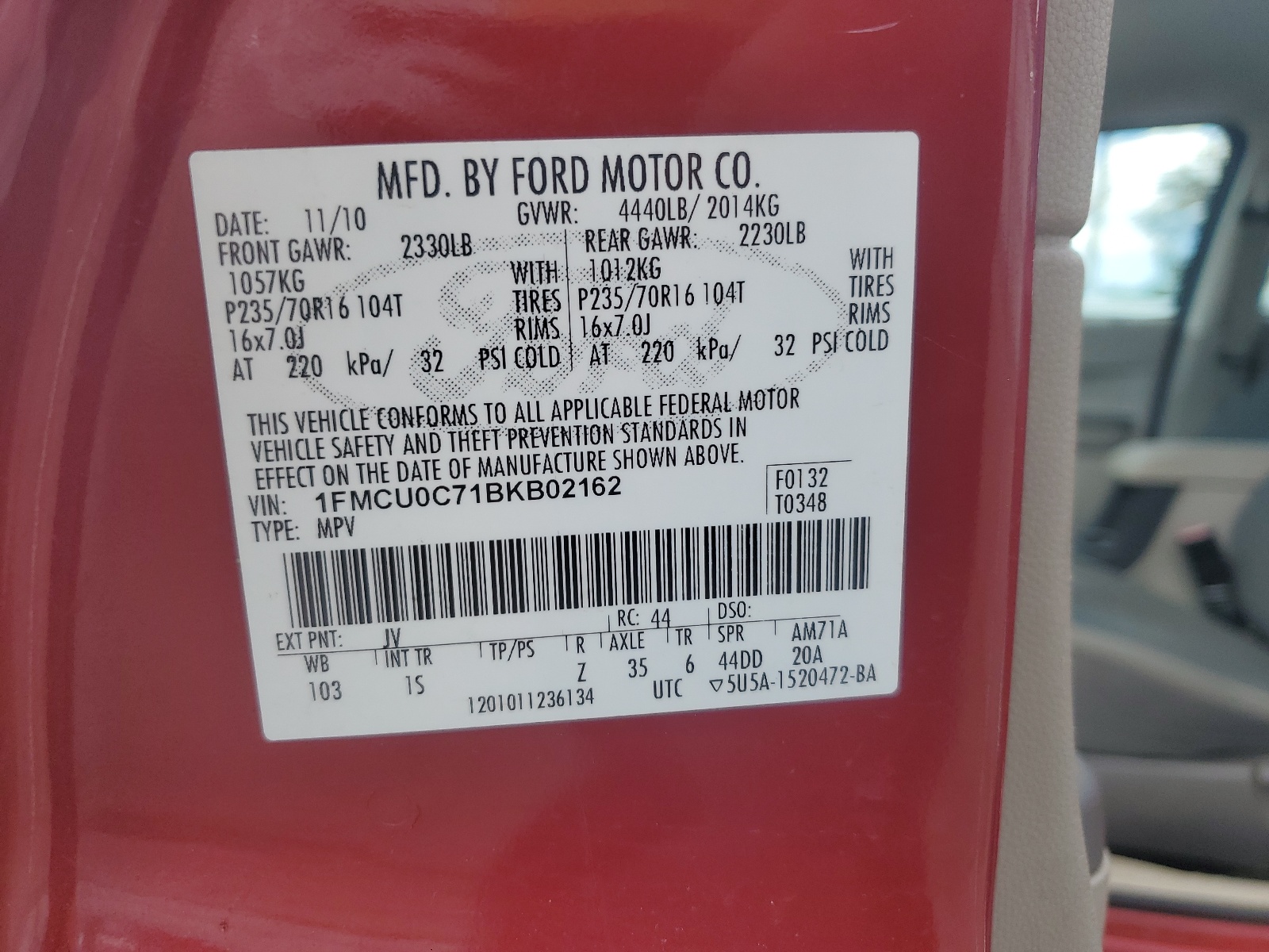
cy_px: 476
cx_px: 634
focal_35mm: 26
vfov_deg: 53.1
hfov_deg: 67.3
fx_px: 953
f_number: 1.5
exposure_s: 1/769
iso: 50
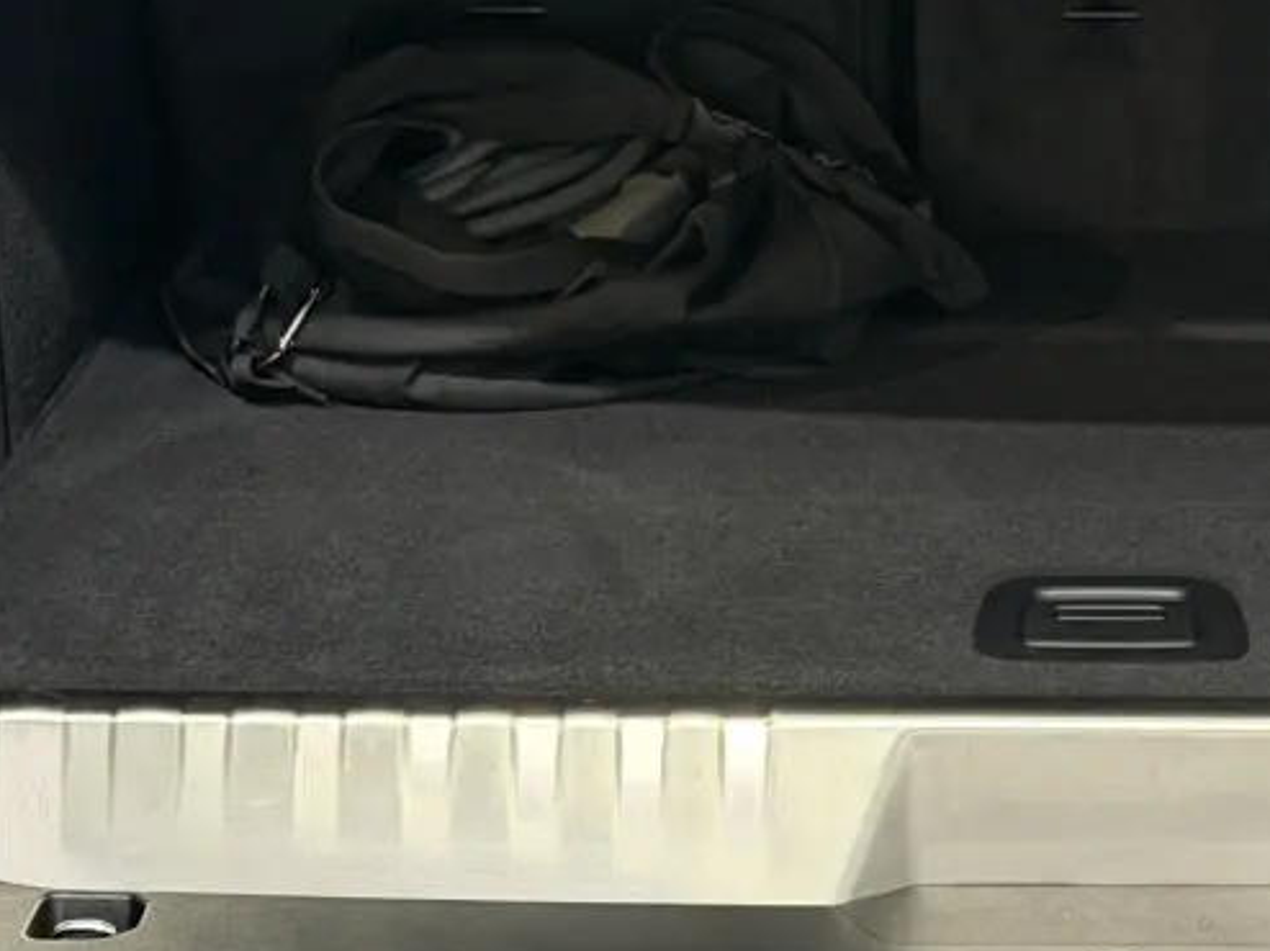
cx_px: 1226
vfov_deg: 10.6
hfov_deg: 13.9
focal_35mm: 140
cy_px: 231
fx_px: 5134
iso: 320
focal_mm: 6.76
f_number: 1.78
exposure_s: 1/33
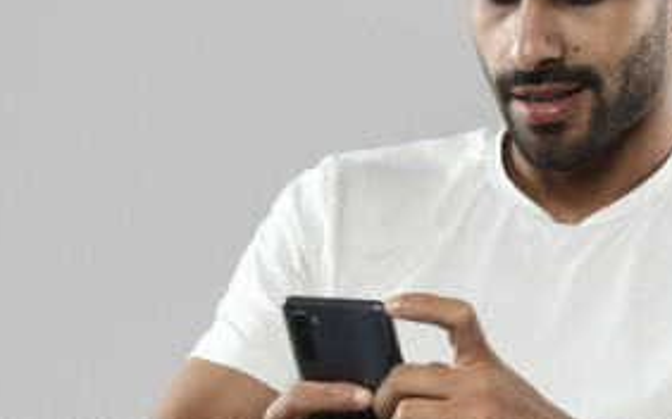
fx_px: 3332
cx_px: 248
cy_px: 836
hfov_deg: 11.5
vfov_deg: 7.0
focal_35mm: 182
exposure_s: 1/125
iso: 400
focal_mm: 42
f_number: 6.3
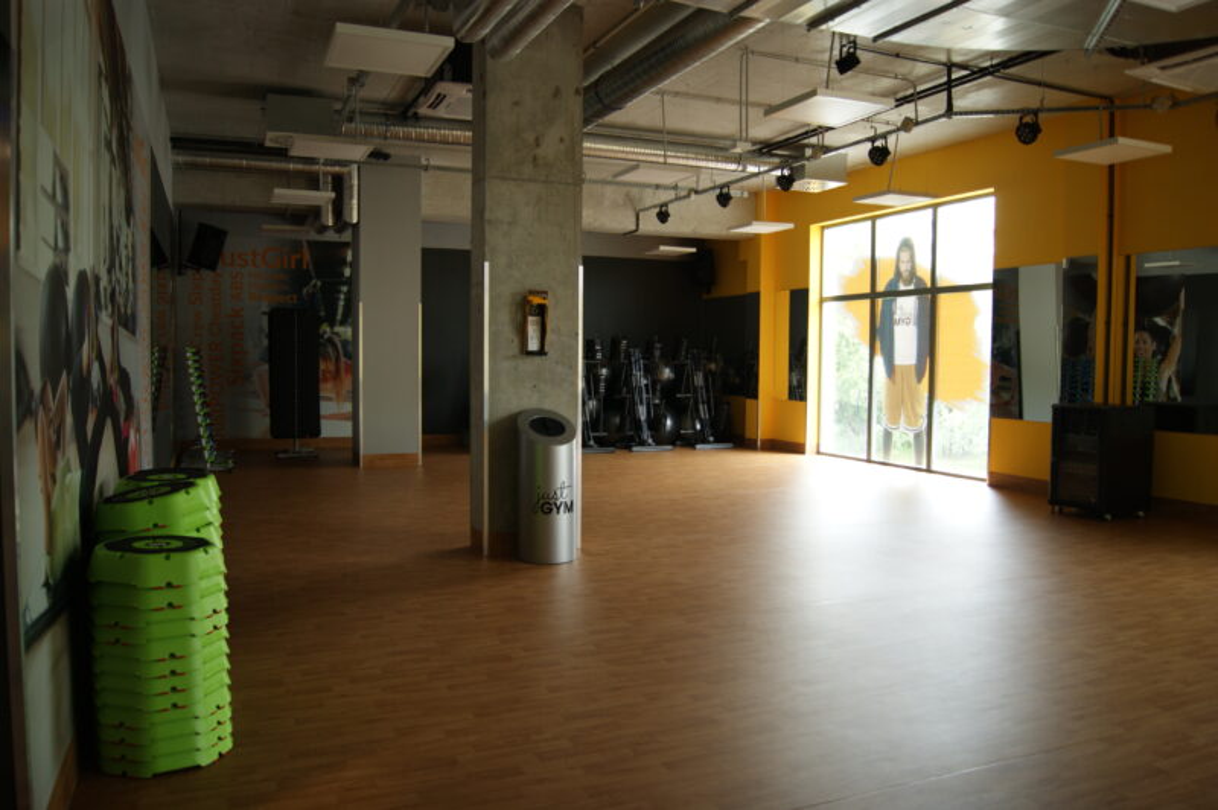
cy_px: 405
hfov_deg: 67.4
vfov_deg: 47.9
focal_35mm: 27
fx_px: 913
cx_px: 609
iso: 160
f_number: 3.5
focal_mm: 18
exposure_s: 1/30
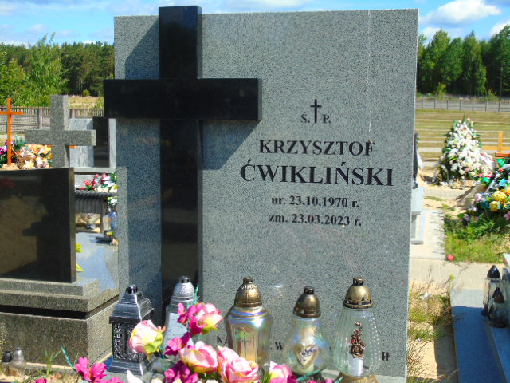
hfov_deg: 41.2
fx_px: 678
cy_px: 192
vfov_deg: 31.5
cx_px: 255
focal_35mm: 46
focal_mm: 8.2
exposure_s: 1/500
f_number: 4.1
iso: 80
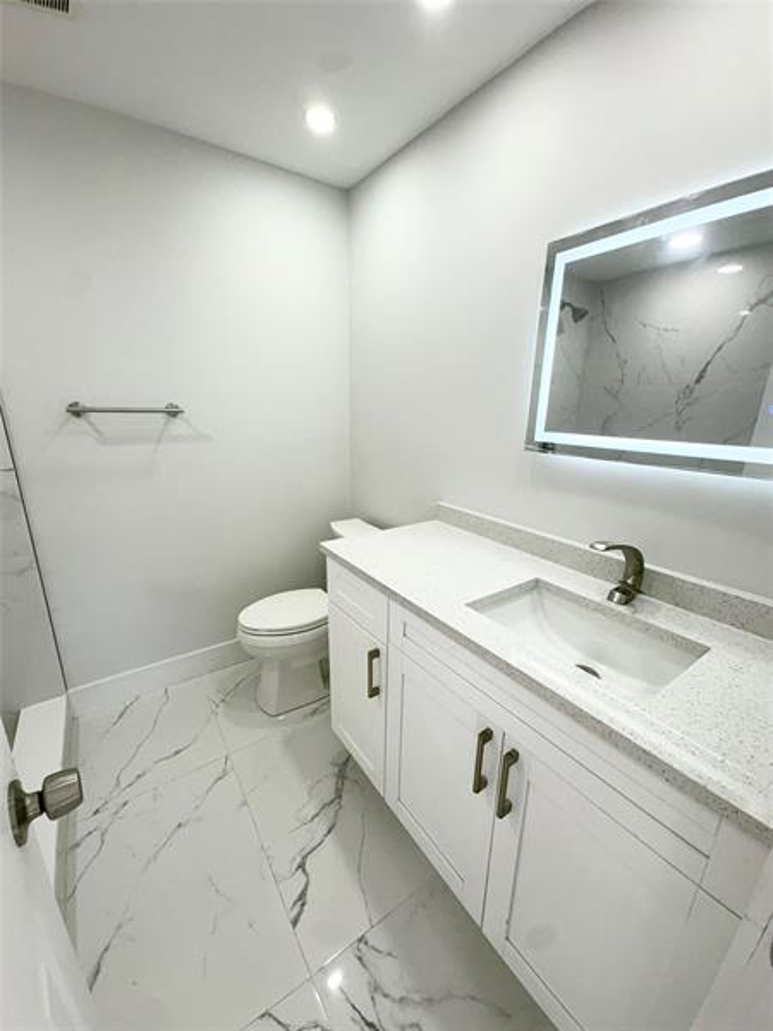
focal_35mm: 14
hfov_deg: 85.7
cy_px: 516
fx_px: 417
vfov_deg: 102.1
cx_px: 386
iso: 64
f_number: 2.2
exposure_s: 1/120
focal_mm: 2.22
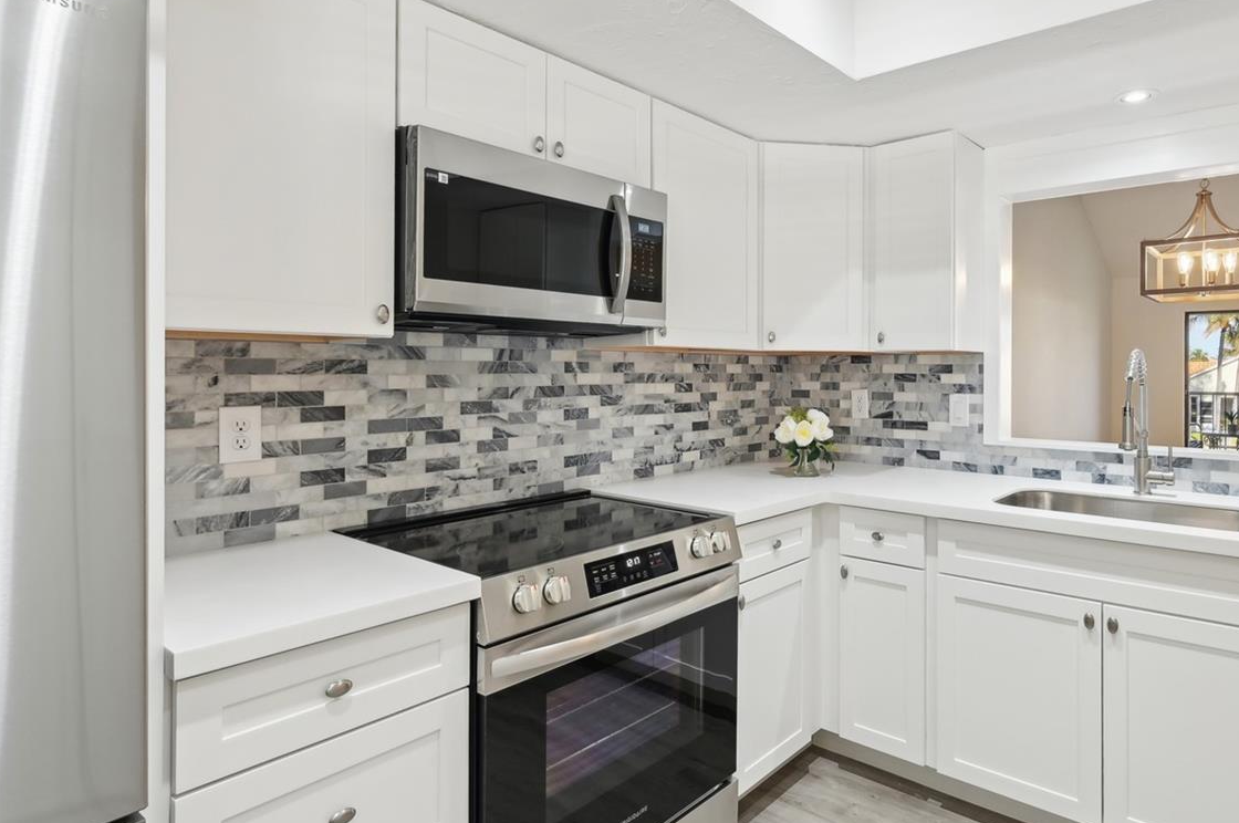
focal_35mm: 20
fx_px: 688
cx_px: 768
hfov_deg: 82.6
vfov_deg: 61.7
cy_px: 381
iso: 400
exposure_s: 1/25
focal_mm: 14
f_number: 8
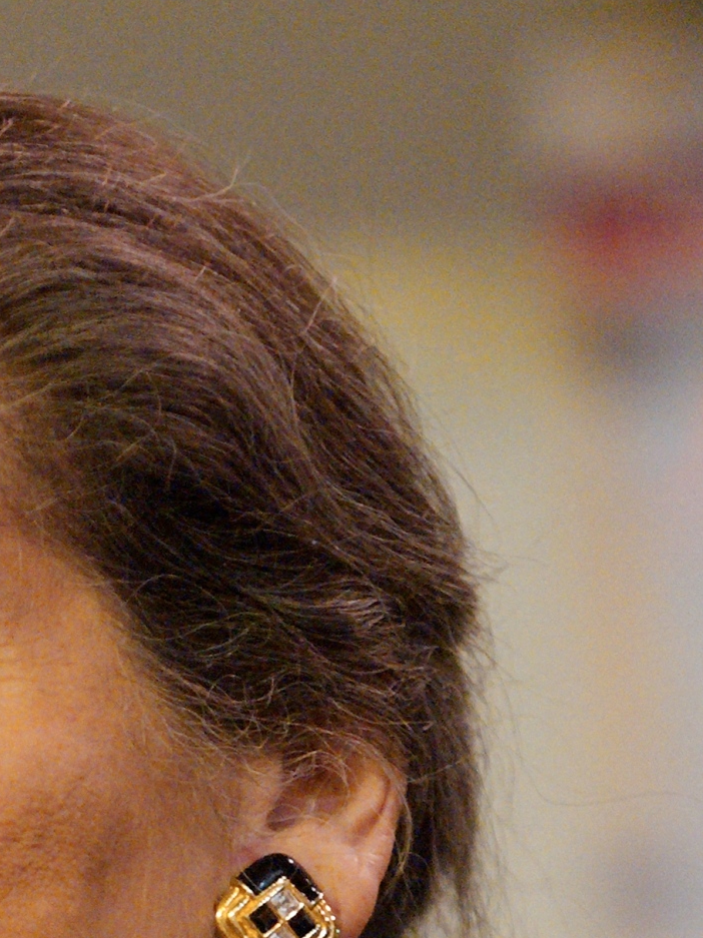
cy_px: 1278
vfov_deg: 3.1
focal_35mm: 645
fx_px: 17477
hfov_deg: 2.3
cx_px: -281
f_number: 2.8
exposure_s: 1/45
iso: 800
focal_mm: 140
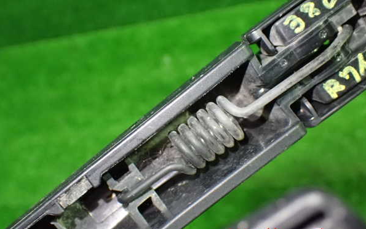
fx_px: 469
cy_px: 104
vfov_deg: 27.4
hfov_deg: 42.6
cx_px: 183
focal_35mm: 47
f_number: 2.9
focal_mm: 7.84
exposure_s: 1/40
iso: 1600
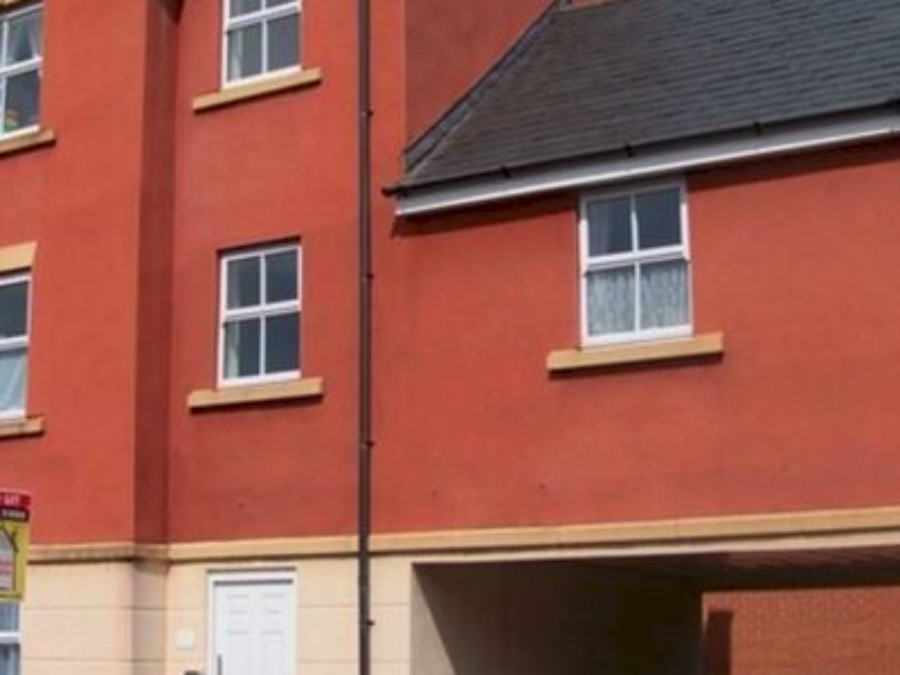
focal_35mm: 63
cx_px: 333
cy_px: 352
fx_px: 1638
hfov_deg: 30.6
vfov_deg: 23.3
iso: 66
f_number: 4
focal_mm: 5.85
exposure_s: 1/1250
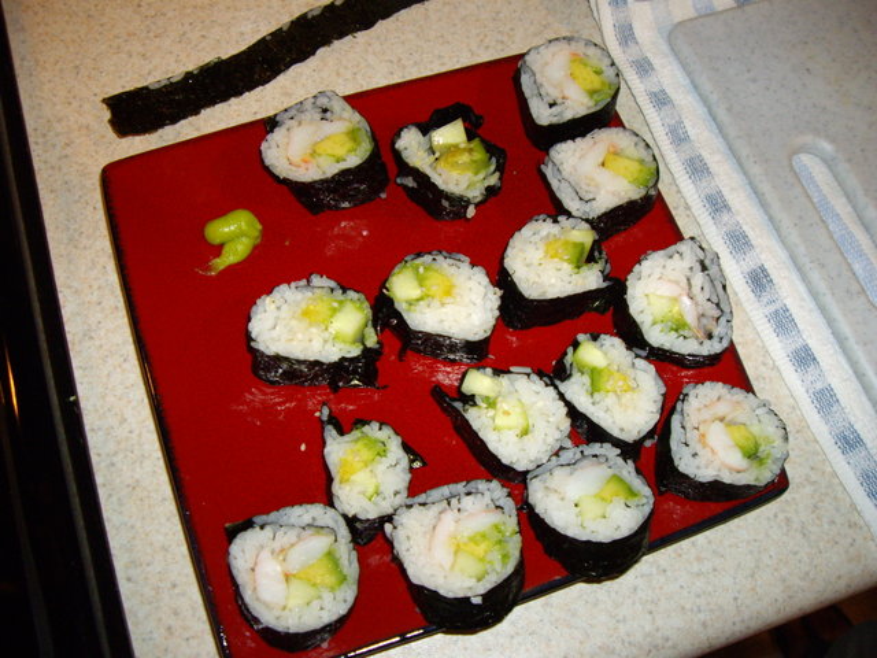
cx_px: 438
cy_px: 329
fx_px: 963
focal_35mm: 38
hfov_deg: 49.0
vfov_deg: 37.7
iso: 200
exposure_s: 1/40
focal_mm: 6.2
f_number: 2.7
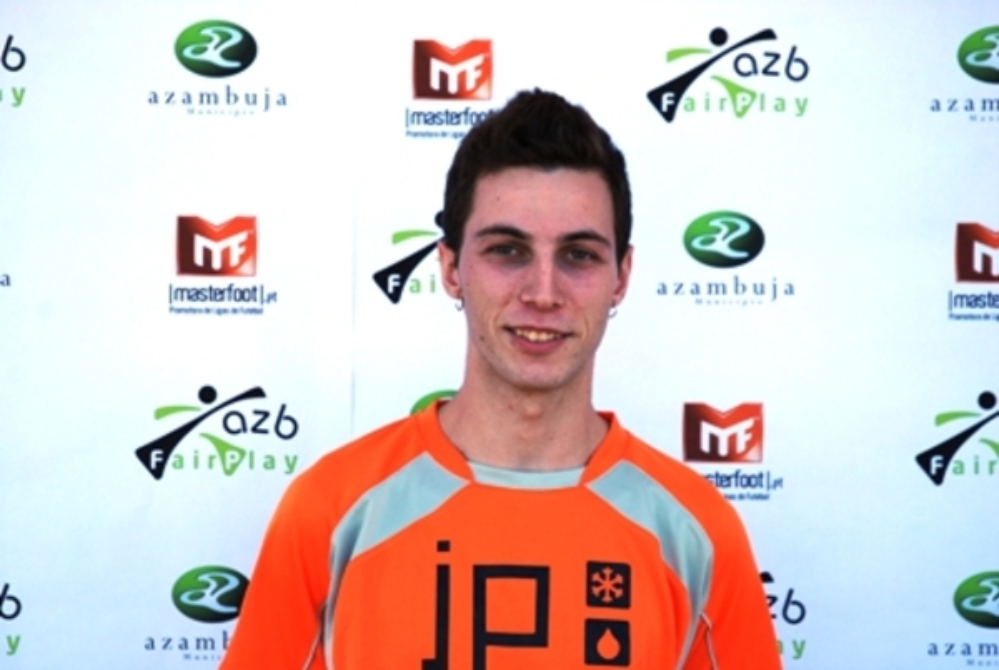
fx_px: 2168
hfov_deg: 26.0
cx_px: 500
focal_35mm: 78
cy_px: 335
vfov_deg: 17.6
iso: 100
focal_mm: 52
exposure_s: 1/125
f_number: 5.6
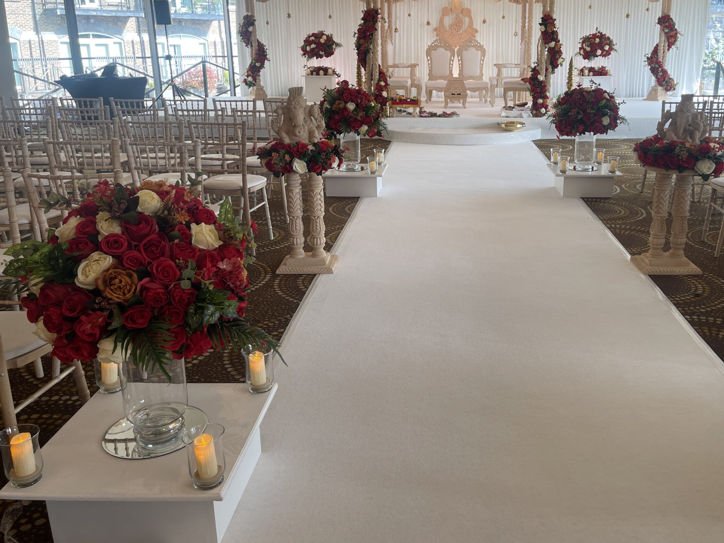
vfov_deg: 44.0
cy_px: 230
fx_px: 669
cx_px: 434
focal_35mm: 32
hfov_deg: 56.4
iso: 32
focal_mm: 5.1
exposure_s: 1/141
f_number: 1.6
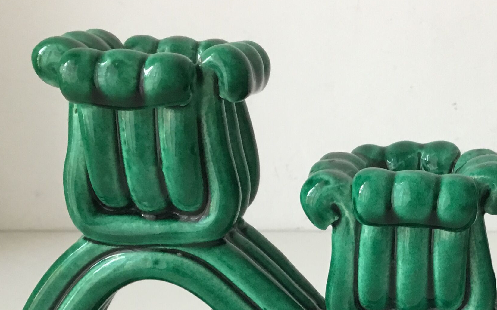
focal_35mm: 65
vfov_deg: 19.7
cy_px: 259
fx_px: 880
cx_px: 427
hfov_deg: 30.4
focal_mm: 3.3
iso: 100
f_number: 2.4
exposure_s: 1/33
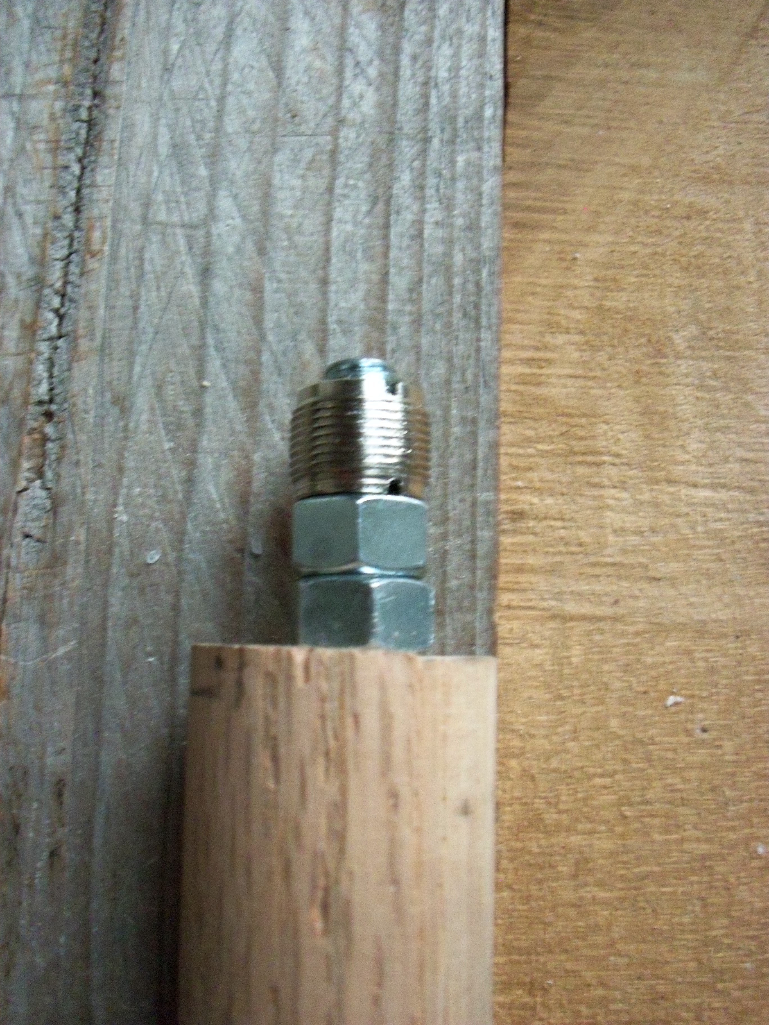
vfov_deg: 54.0
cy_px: 512
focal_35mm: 34
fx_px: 1007
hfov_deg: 41.8
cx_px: 384
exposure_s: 1/15
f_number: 2.9
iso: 400
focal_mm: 5.7
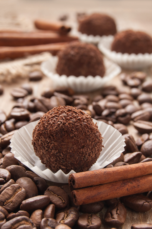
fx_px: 523
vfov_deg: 24.6
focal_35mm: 82
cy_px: 114
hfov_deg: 16.5
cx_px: 76
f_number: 10
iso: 200
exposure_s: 1/4
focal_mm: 55
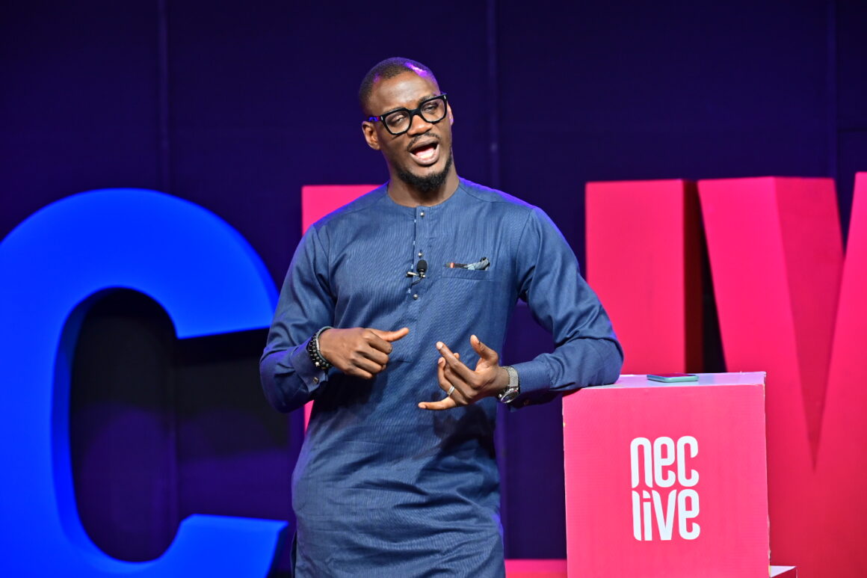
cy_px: 289
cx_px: 434
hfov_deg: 20.0
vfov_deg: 13.4
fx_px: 2456
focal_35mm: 102
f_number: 4.5
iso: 640
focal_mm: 102
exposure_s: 1/250
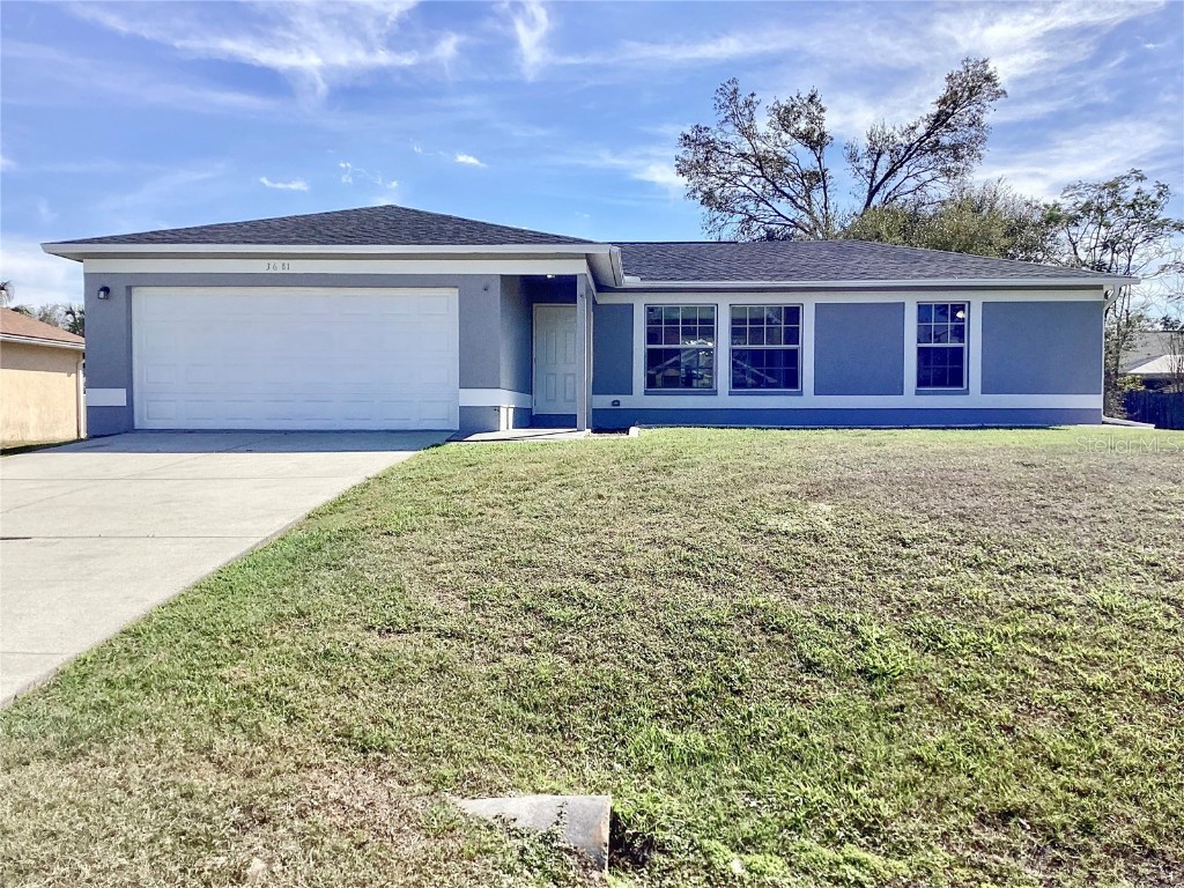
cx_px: 592
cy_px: 444
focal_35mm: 31
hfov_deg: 58.4
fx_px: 1060
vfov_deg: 45.4
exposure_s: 1/1631
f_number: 2.4
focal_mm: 3.3
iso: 25
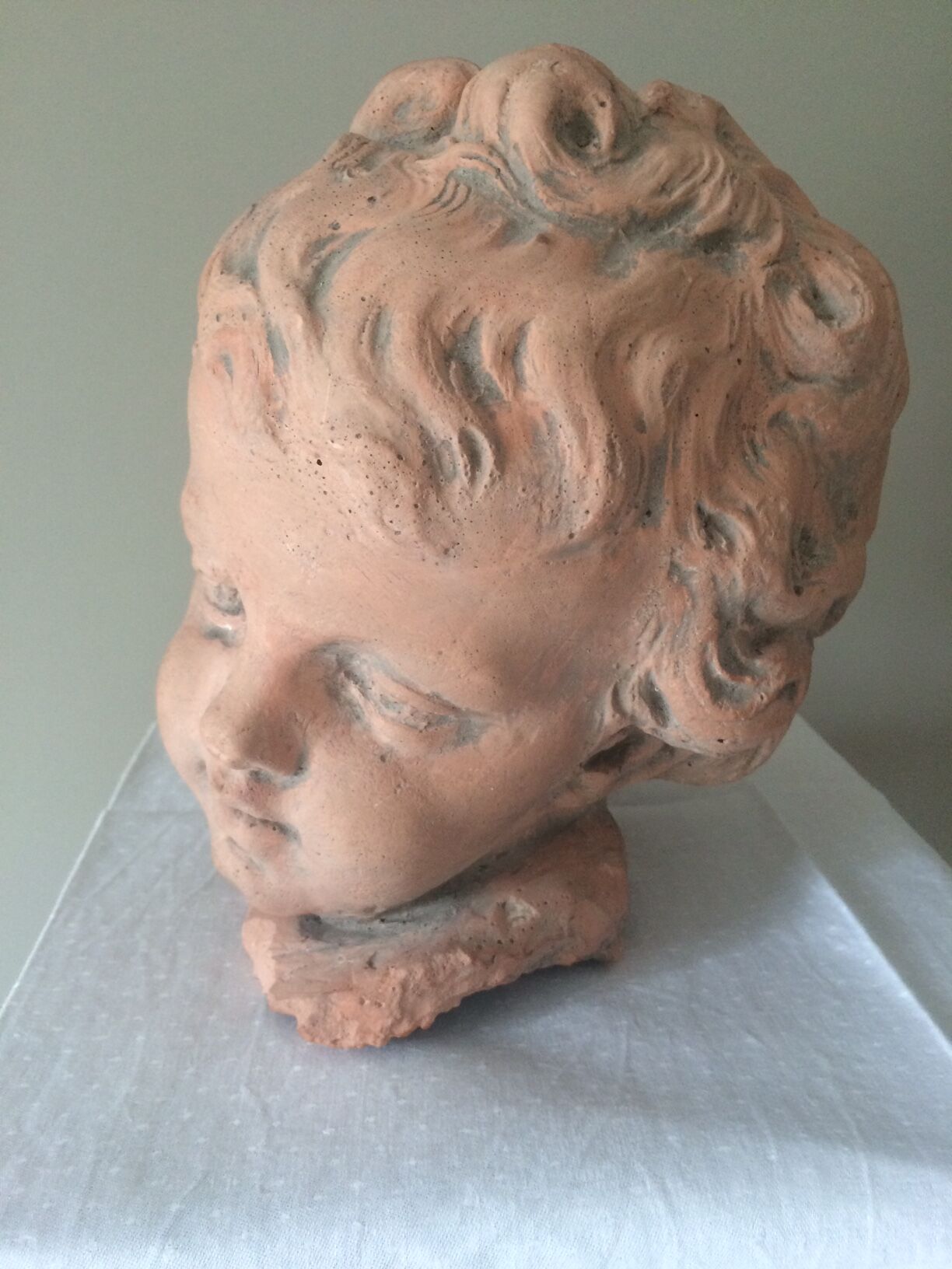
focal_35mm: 29
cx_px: 476
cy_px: 634
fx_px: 1063
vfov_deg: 61.7
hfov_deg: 48.2
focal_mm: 4.15
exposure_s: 1/33
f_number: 2.2
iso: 160
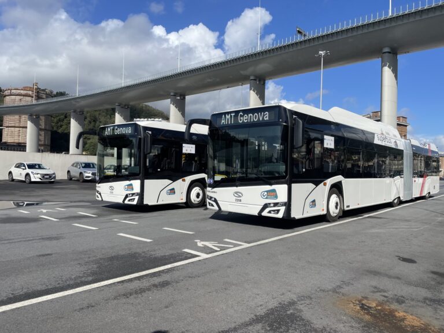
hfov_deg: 67.3
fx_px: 333
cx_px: 222
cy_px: 166
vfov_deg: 53.1
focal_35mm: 26
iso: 32
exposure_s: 1/5051
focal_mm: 4.2
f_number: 1.6
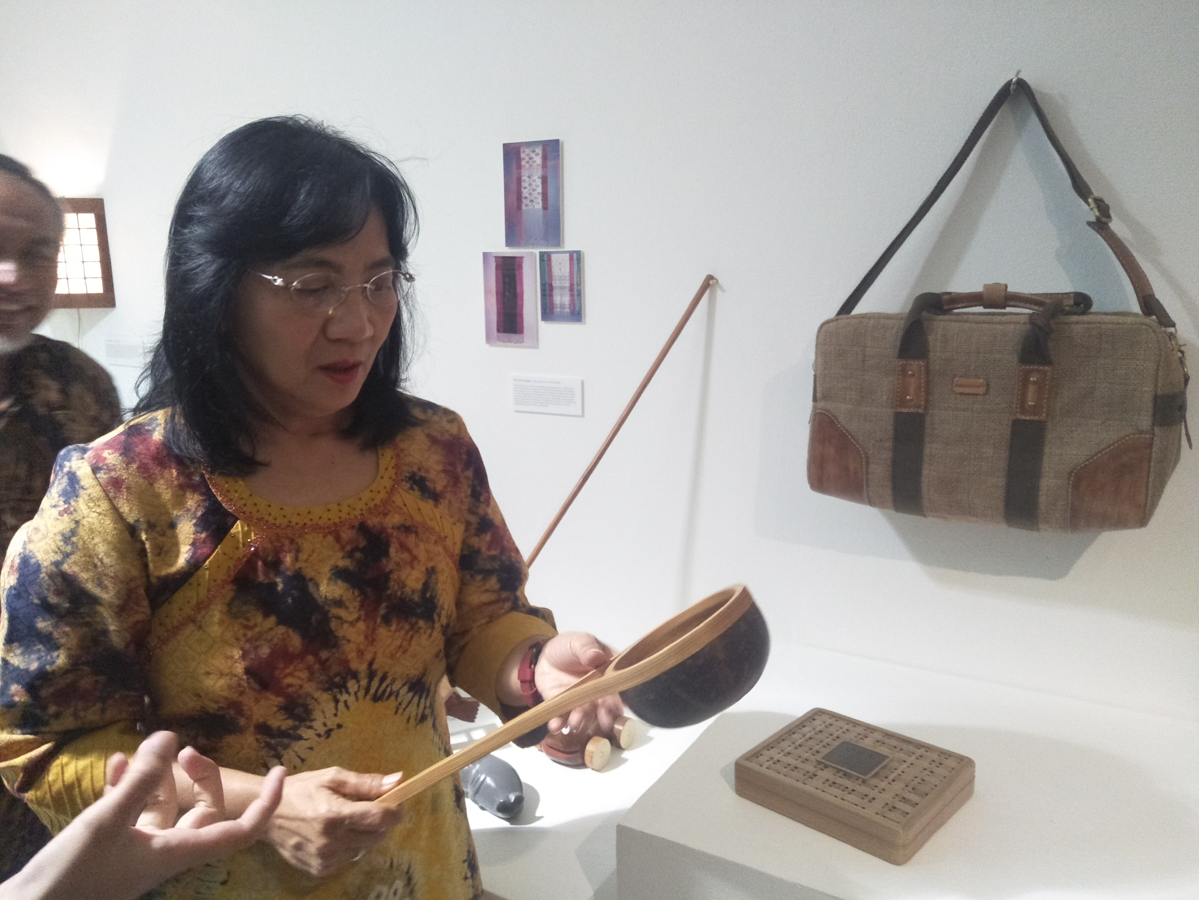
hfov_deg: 81.7
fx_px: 693
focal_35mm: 20
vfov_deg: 66.0
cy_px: 450
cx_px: 600
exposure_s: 1/33
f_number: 2.2
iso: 290
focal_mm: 3.46
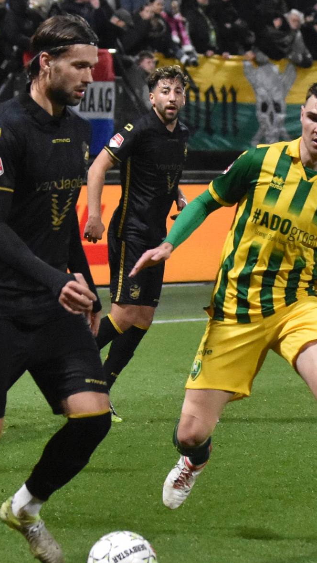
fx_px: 2674
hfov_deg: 6.8
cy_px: 302
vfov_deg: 12.0
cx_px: 134
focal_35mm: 179
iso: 3200
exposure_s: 1/800
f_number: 2.8
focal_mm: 70
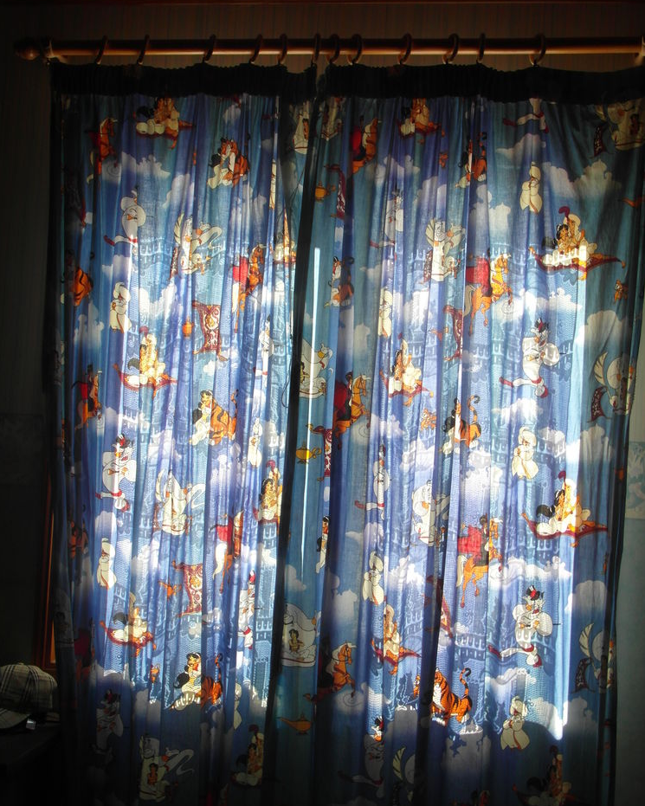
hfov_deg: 34.9
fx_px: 1026
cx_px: 323
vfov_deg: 42.9
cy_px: 406
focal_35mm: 43
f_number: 5.2
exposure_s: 1/60
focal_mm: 6.8
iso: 80
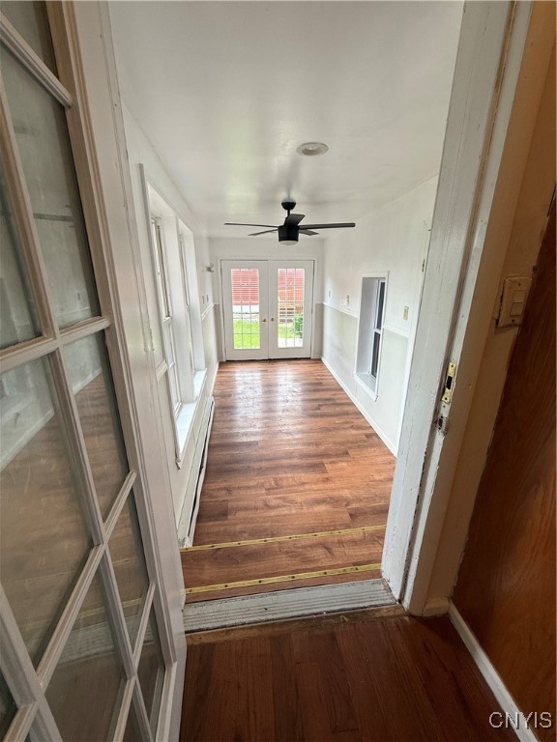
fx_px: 300
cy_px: 371
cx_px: 278
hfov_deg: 85.7
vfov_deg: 102.1
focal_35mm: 14
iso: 64
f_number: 2.2
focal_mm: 2.22
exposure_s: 1/120
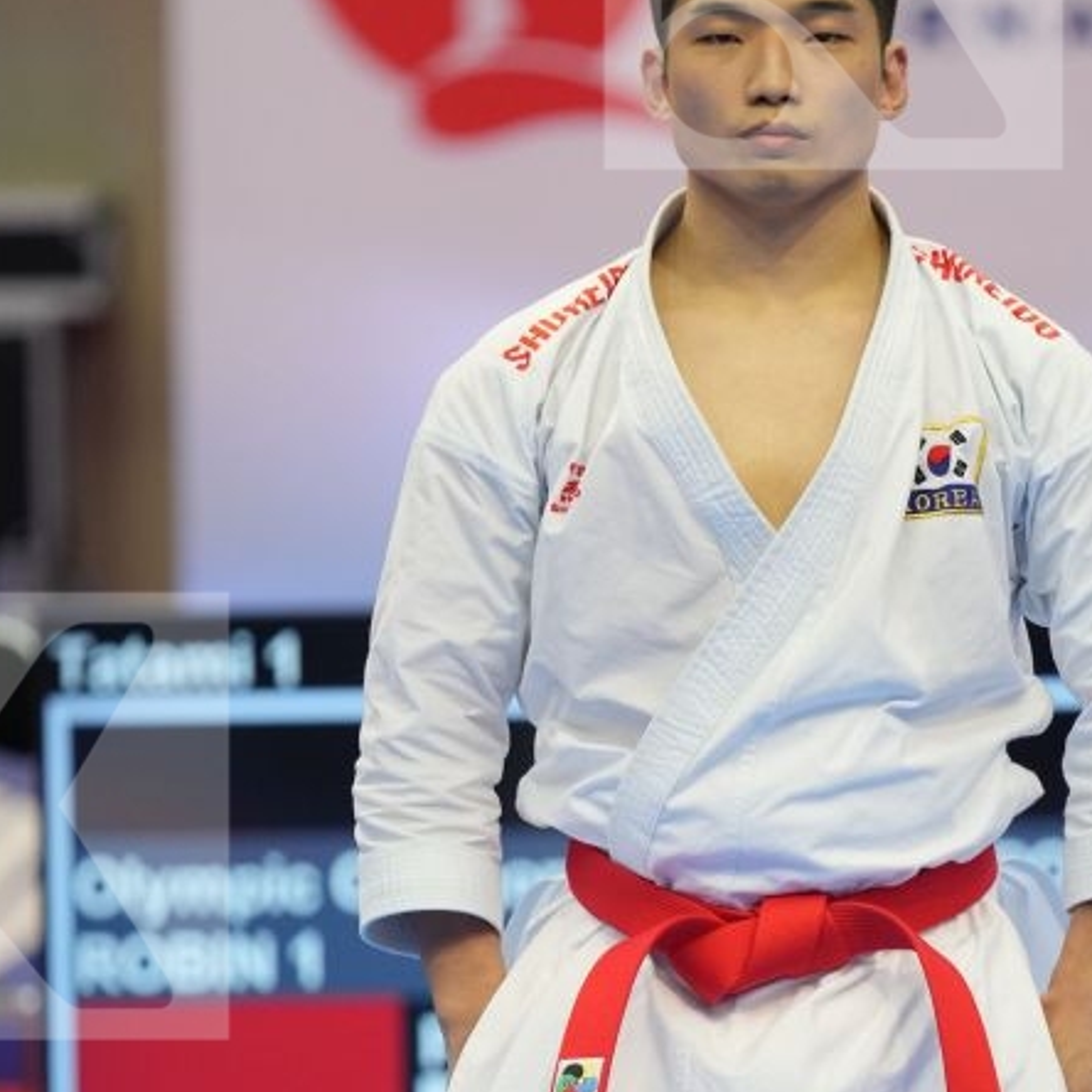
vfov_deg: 3.8
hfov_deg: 3.8
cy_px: 817
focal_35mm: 459
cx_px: 834
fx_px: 16382
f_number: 2.8
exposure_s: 1/500
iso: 1250
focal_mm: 200
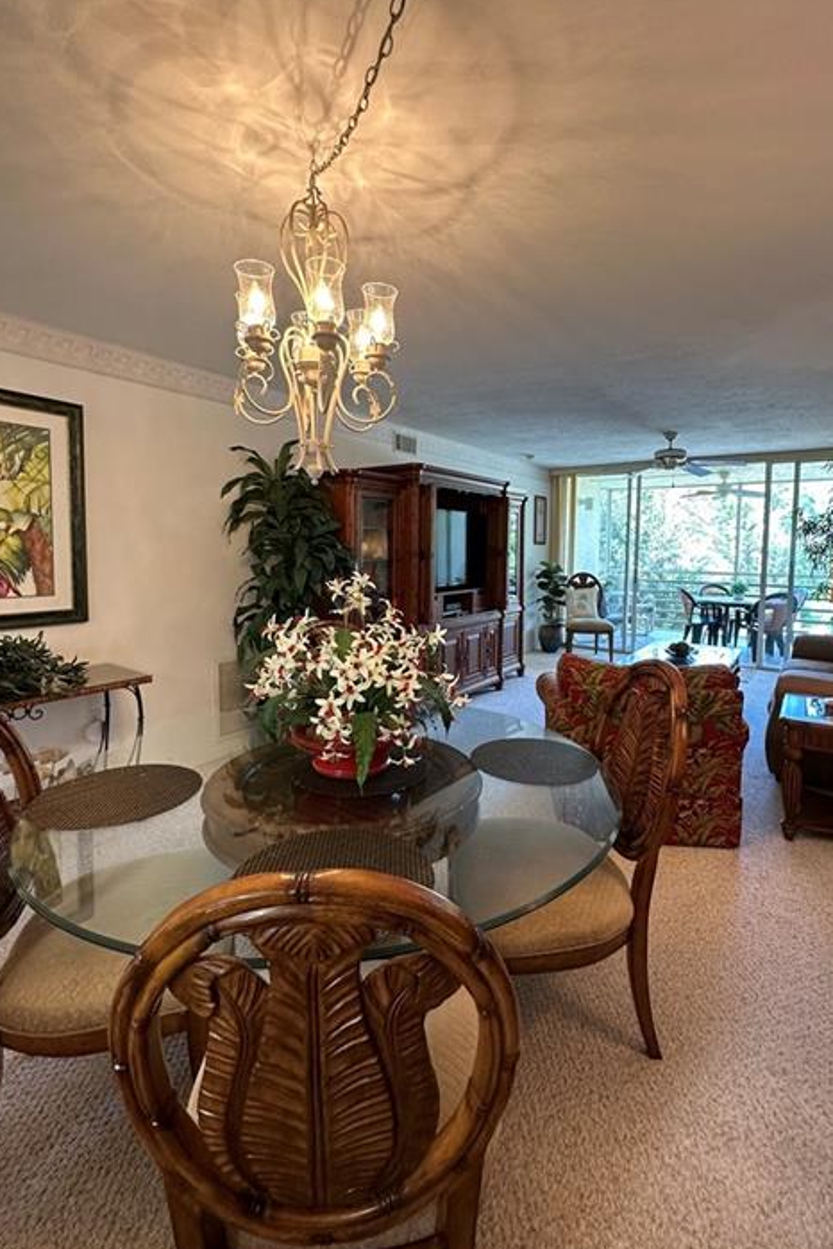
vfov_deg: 96.6
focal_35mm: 16
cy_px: 588
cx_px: 449
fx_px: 555
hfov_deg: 73.6
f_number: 2.2
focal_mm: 2.22
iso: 200
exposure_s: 1/60
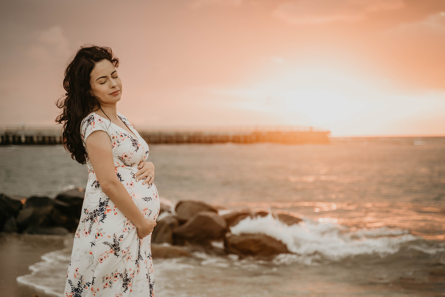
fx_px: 865
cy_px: 148
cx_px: 222
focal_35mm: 70
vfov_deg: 19.5
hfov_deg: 28.8
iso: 400
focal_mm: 70
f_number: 2.8
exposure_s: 1/200
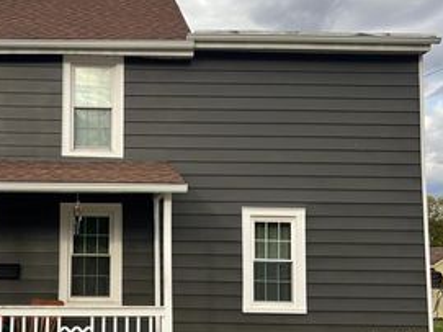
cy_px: 199
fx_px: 614
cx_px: 110
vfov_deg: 30.2
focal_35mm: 48
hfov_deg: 38.6
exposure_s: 1/632
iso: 50
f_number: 1.5
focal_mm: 5.7
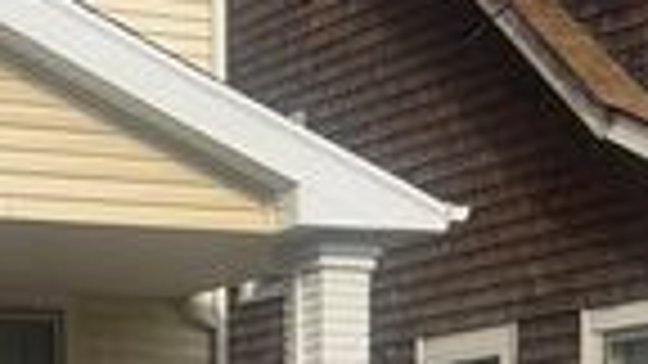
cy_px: 681
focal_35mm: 121
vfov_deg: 9.5
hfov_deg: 17.0
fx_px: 2079
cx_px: -104
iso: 80
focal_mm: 6.76
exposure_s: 1/6410
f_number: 1.78
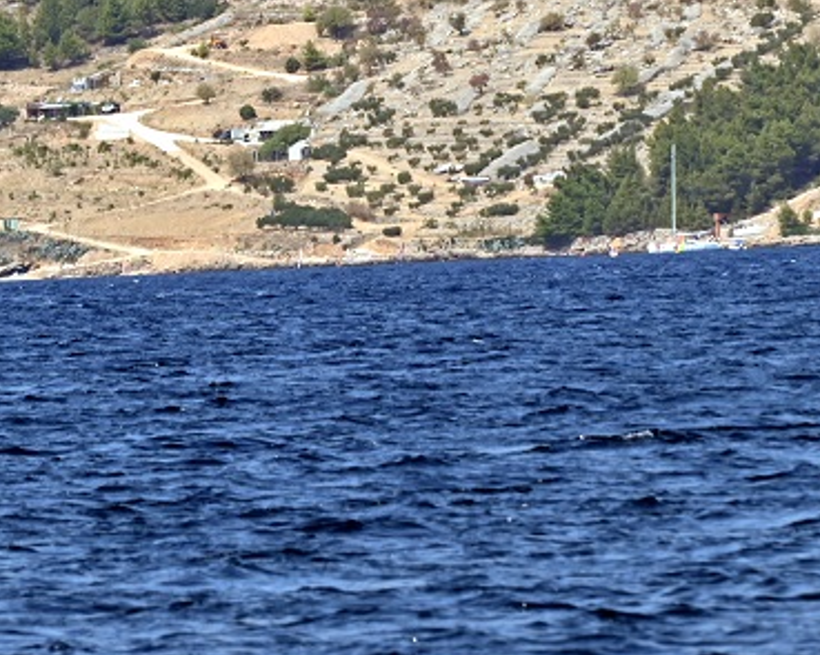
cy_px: 12
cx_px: 462
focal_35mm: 763
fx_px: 18512
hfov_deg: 2.5
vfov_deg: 2.0
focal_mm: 300
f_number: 16
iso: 360
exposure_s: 1/320
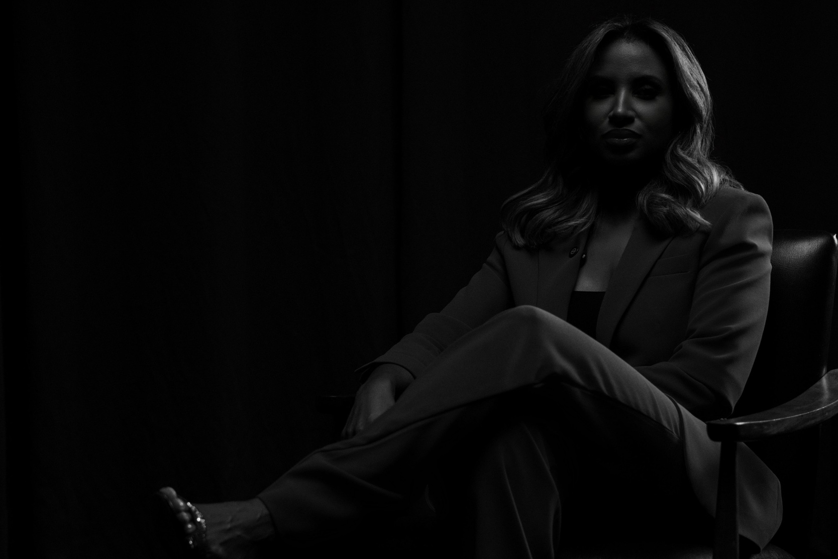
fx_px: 1769
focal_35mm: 76
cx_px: 530
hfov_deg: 26.6
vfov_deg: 17.9
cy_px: 351
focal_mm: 50
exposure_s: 1/125
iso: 1000
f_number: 2.8
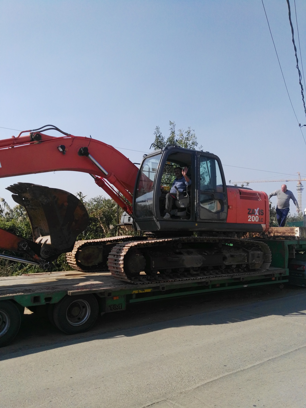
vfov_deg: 63.4
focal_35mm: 28
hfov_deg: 49.7
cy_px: 204
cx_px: 153
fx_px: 330
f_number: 2
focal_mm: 2.96
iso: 64
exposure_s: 1/2320
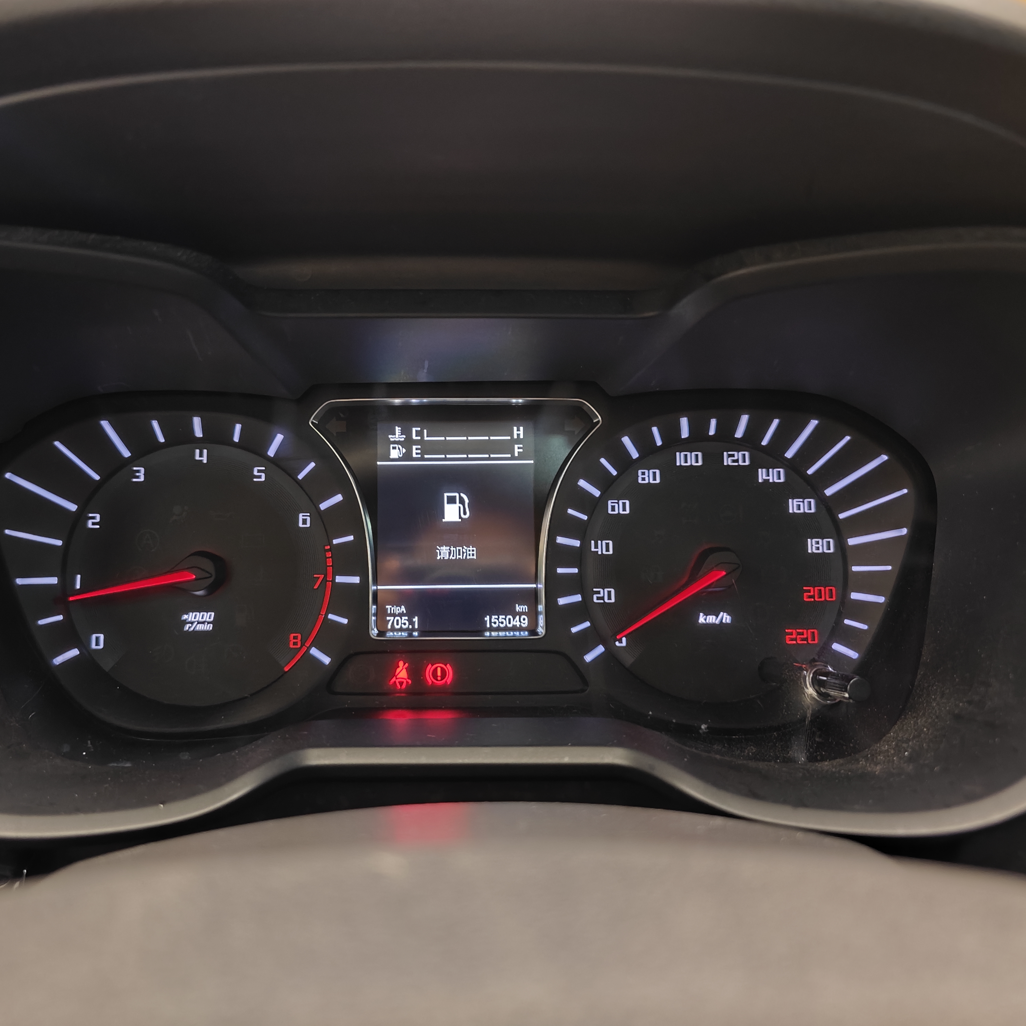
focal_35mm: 28
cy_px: 513
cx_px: 449
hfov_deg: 57.1
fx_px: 939
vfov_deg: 57.3
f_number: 1.9
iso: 2000
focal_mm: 8.7
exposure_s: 1/25
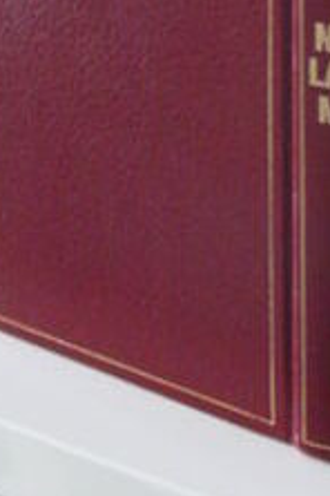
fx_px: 1567
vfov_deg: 17.5
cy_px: -18
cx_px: 323
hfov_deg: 11.9
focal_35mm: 114
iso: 200
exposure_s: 1/25.2
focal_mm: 6.3
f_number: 3.5
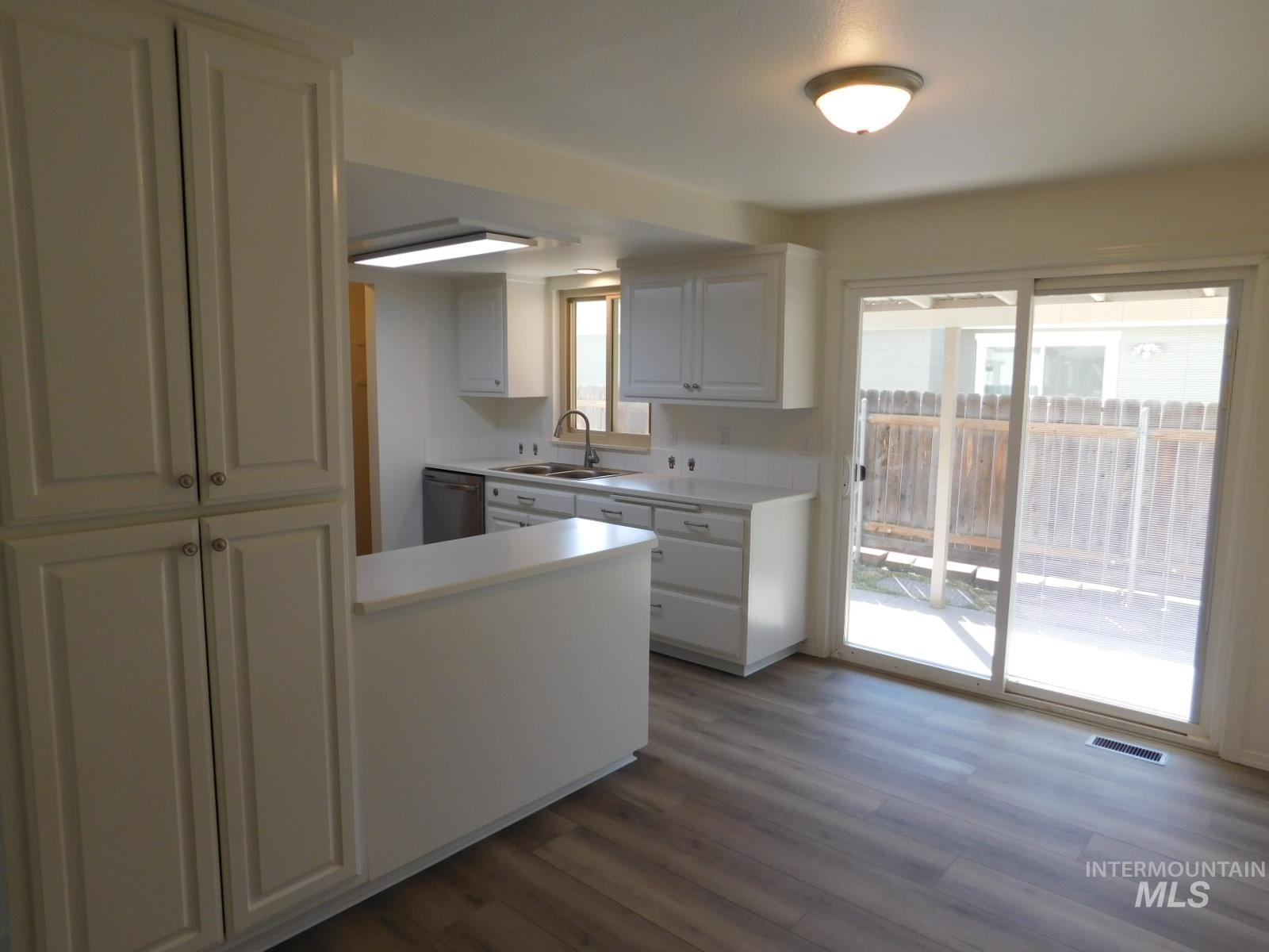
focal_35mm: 23
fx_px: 843
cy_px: 476
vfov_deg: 58.9
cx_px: 634
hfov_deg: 73.9
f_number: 3
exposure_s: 1/125
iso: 125
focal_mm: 4
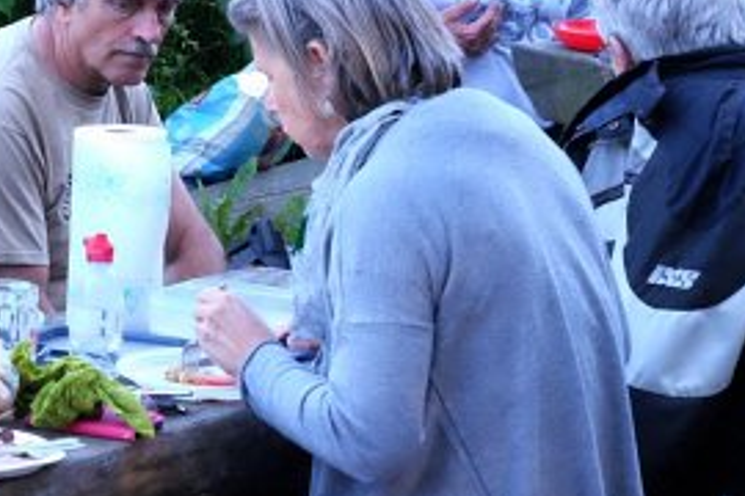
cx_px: -262
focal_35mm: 184
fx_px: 3807
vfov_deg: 7.5
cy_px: 147
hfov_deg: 10.9
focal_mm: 41.3
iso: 6400
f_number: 6.4
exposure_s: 1/350
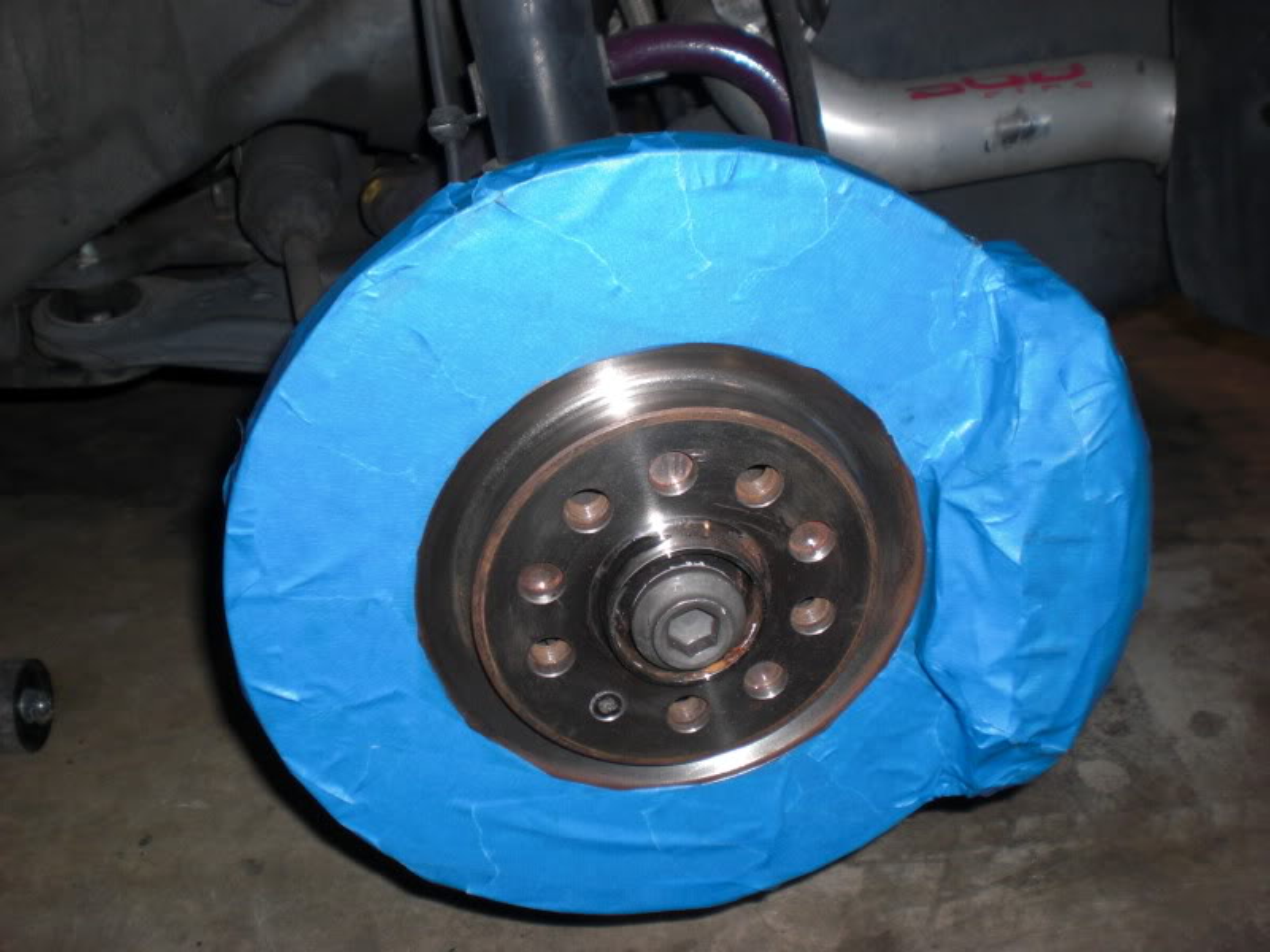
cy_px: 476
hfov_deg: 49.0
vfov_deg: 37.7
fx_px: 1394
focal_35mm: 38
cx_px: 635
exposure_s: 1/60
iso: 100
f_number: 3.1
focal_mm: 6.3
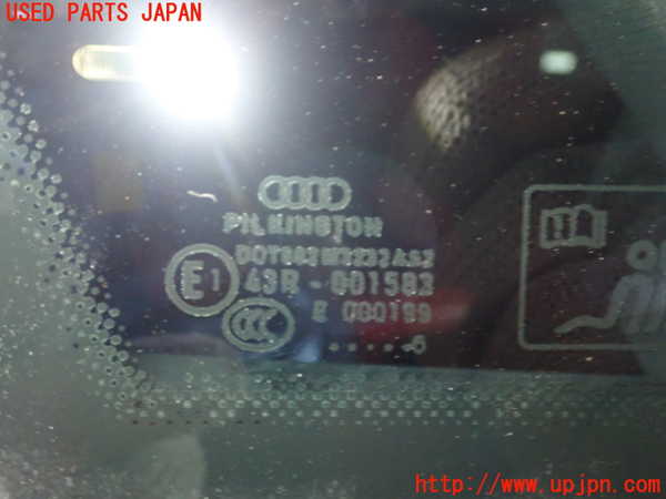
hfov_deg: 49.0
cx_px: 333
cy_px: 250
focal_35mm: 38
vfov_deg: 37.7
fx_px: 731
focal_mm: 6.86
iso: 1000
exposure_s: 1/10
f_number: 2.7
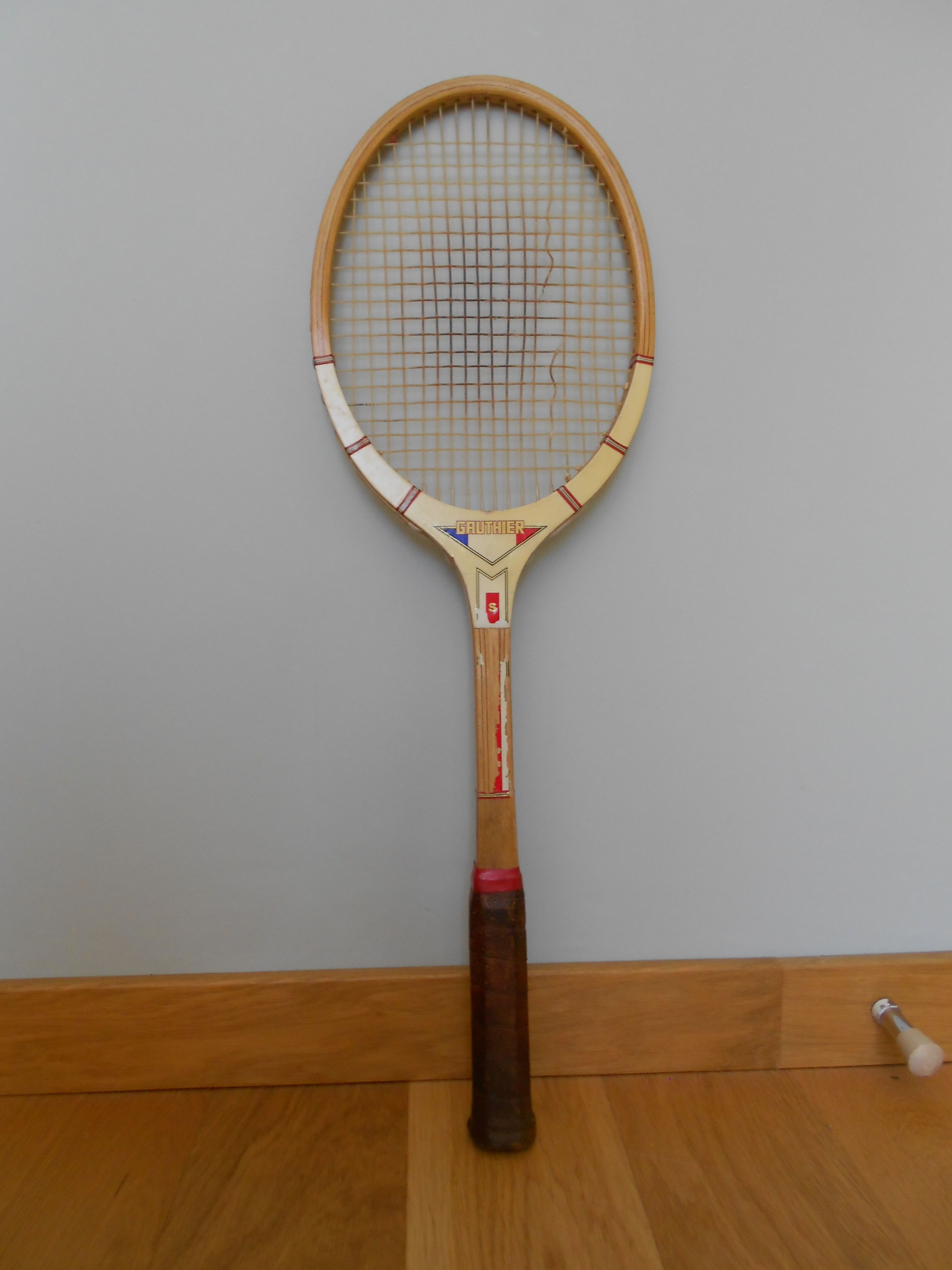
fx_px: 953
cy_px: 635
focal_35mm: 26
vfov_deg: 67.3
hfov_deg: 53.1
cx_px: 476
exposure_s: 1/30
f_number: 3.2
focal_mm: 4.6
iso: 160
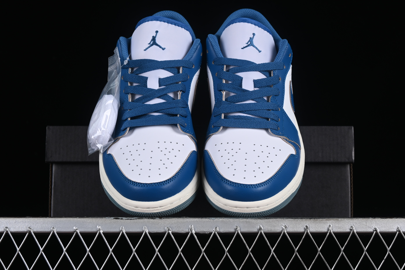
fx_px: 844
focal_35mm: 75
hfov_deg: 27.0
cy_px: 135
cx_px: 202
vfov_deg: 18.2
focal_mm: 50
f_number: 8
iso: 160
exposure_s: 1/80
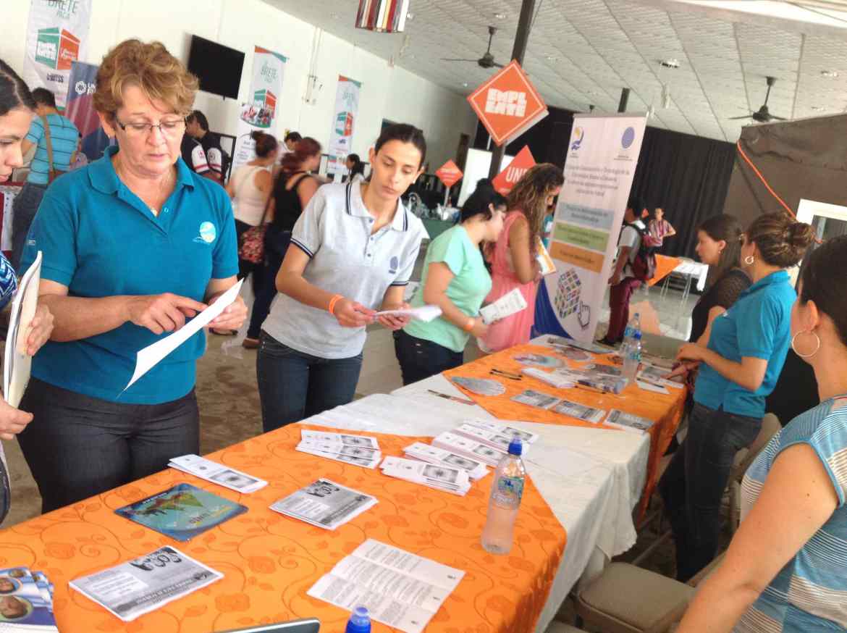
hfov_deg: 52.7
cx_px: 424
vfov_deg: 40.6
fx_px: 855
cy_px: 316
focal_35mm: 35
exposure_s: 1/30
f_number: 2.4
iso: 50
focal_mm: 4.28
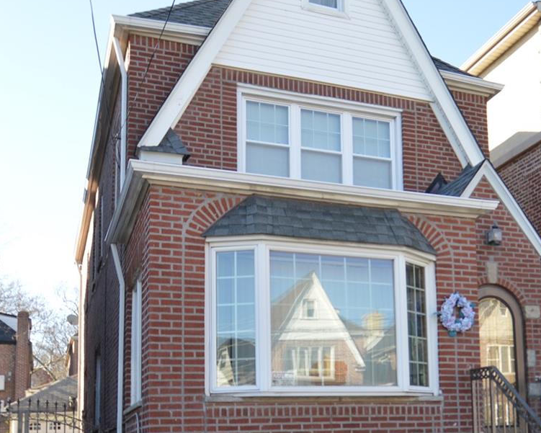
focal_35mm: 46
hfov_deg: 39.1
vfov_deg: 32.1
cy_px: 331
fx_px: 737
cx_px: 413
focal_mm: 12
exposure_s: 1/125
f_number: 5.6
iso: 100
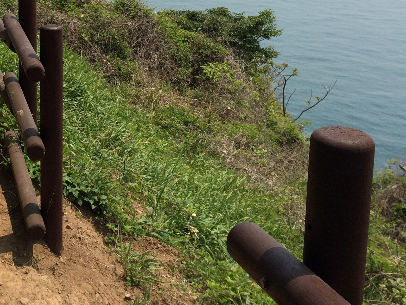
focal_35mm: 58
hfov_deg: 32.3
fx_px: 680
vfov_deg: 24.5
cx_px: 80
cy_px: 31
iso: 32
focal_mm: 4.12
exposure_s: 1/3165
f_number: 2.2
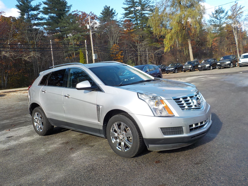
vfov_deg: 46.8
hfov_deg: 60.0
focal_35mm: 30
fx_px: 215
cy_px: 93
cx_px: 124
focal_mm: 4.1
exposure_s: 1/500
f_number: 3.3
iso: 125
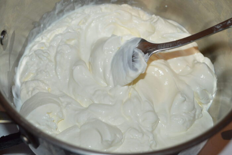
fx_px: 367
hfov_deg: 35.1
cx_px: 116
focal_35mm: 57
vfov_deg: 23.8
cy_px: 78
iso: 1100
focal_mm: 38
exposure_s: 1/60
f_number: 5
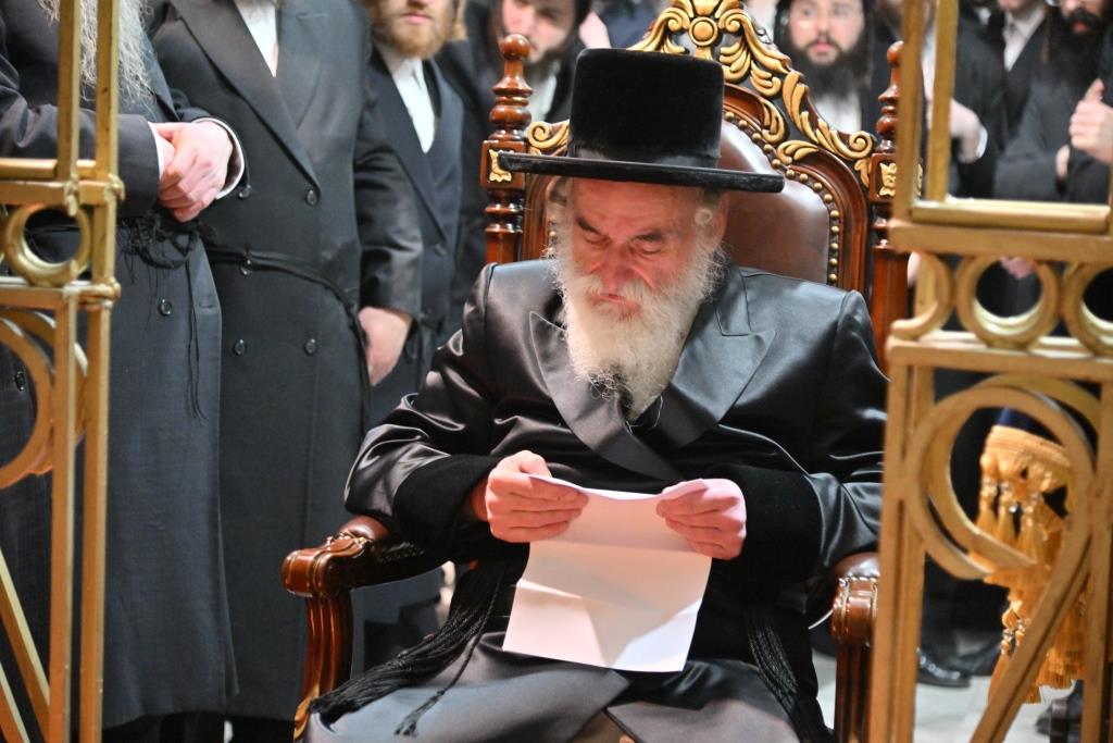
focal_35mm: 85
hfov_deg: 23.9
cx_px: 556
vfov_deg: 16.1
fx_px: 2628
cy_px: 372
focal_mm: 85
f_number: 4
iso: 2500
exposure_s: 1/60
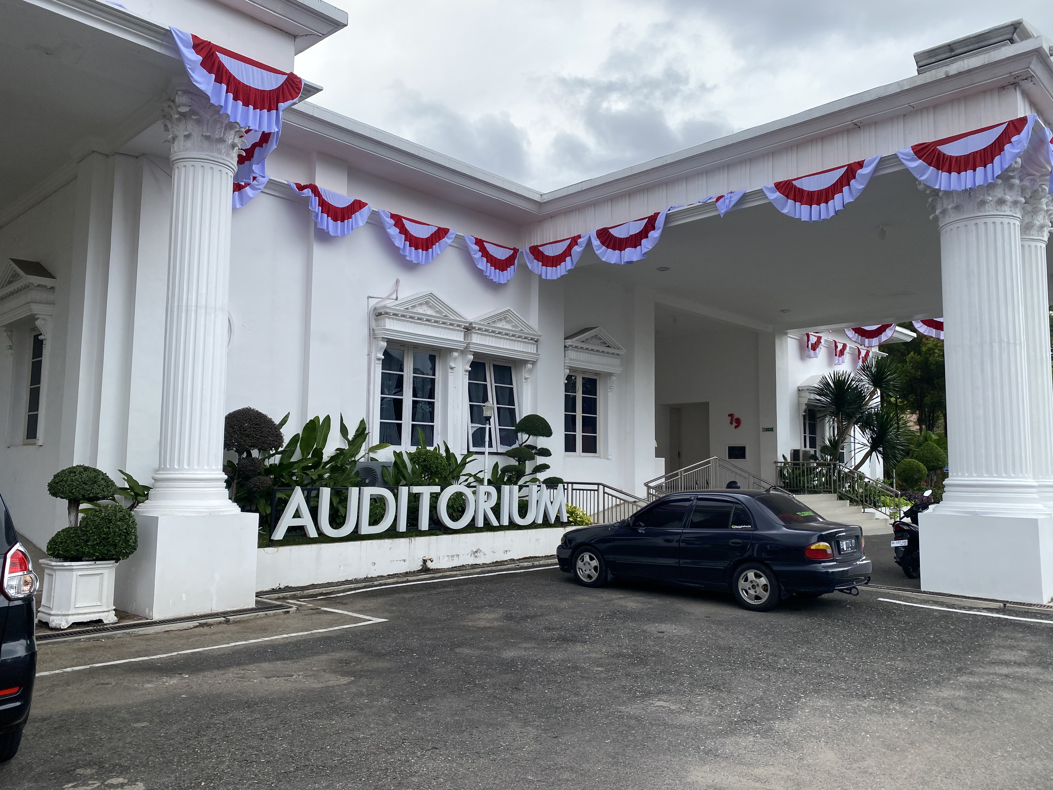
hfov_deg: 67.3
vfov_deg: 53.1
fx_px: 791
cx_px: 526
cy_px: 395
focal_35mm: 26
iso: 32
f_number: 1.8
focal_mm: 4.25
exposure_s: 1/757
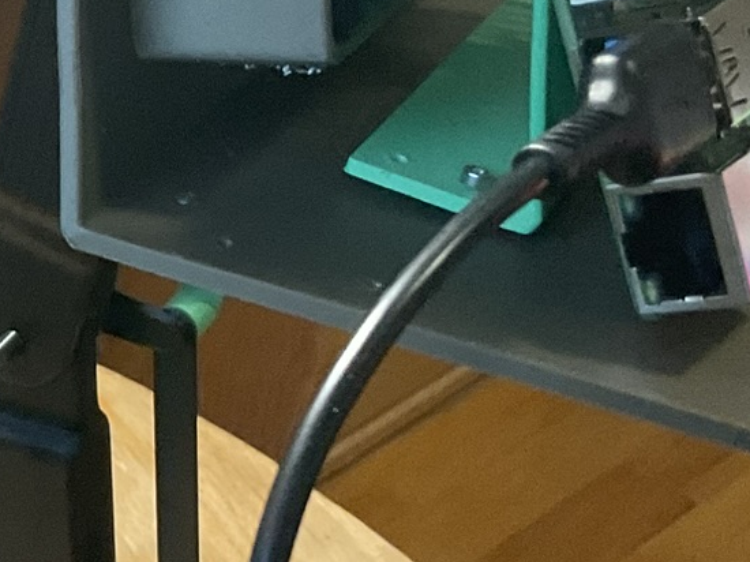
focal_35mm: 108
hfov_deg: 16.7
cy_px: 196
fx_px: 2339
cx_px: -341
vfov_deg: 13.7
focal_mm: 3
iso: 200
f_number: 1.8
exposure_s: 1/60
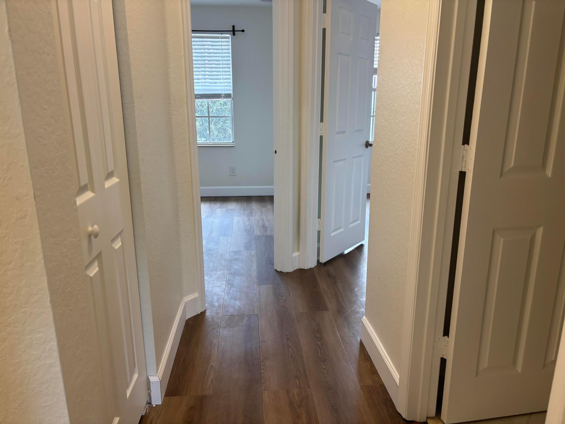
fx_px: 424
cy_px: 212
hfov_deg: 67.3
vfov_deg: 53.1
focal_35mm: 26
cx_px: 282
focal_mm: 5.96
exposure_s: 1/121
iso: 125
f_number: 1.6
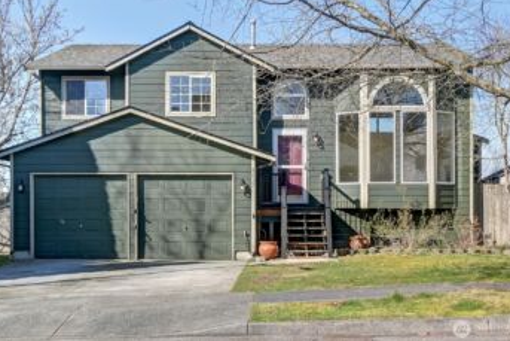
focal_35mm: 35
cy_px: 144
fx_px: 496
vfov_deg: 37.8
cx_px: 241
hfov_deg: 54.4
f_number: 11
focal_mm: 20
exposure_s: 1/30
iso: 250
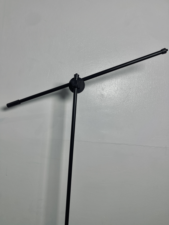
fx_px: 163
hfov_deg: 54.9
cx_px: 84
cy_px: 112
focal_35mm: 25
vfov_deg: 69.4
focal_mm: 5.1
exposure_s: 1/282
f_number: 1.6
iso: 32
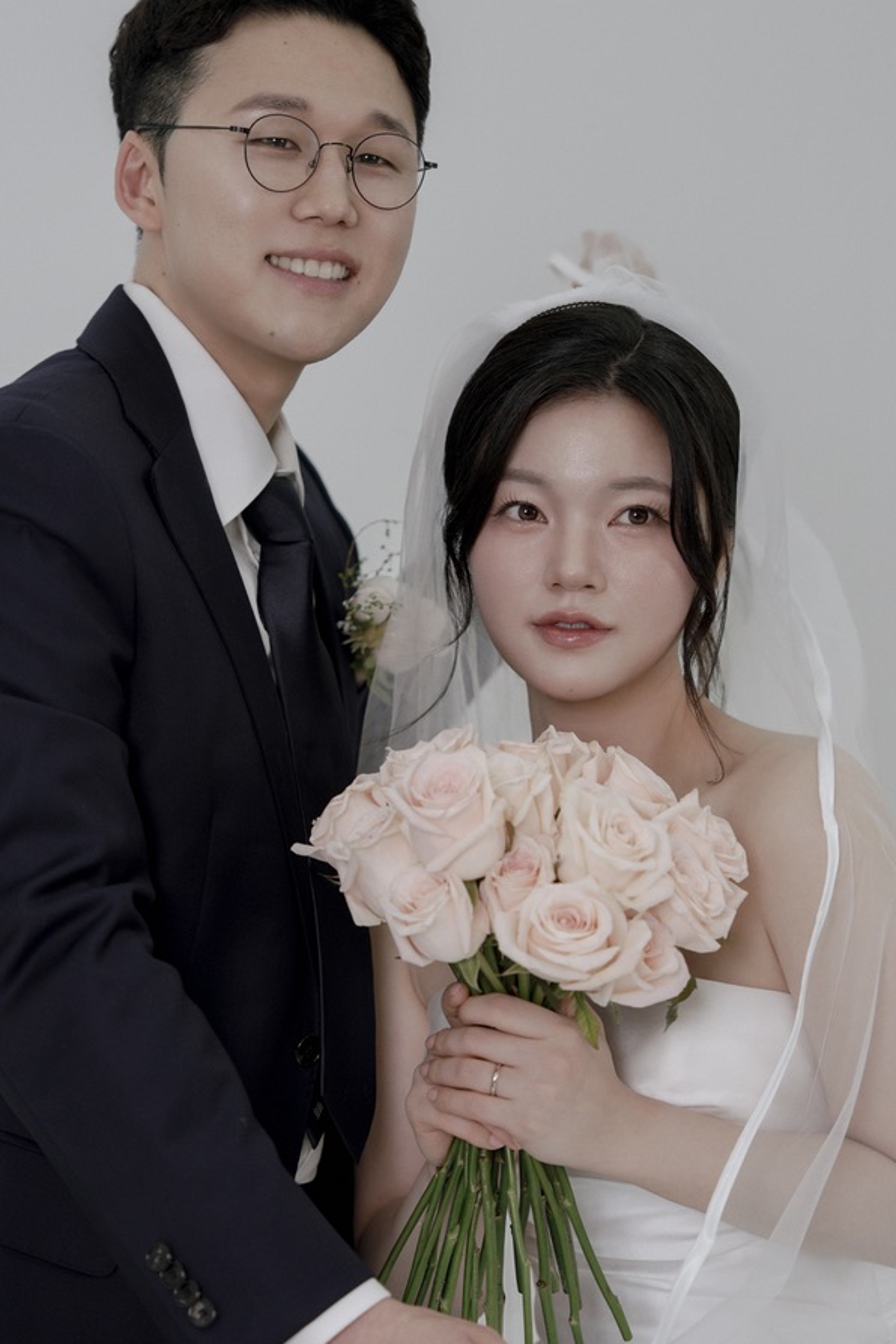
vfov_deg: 23.9
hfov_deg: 16.1
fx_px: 3173
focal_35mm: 85
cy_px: 710
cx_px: 376
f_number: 2.8
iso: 125
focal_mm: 70
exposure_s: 1/250
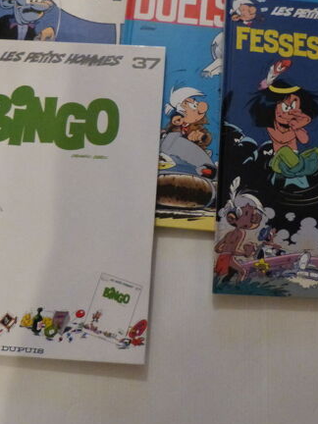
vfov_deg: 49.2
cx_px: 187
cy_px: 139
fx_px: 453
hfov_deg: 38.5
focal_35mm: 37
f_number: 2.8
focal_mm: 4.5
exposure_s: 1/15
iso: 1000
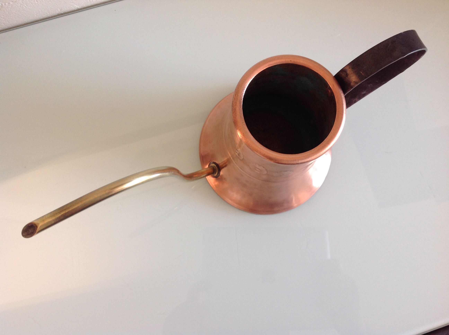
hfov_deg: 52.7
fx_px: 453
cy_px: 168
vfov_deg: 40.6
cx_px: 224
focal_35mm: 35
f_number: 2.4
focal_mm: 4.28
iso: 80
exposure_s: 1/15
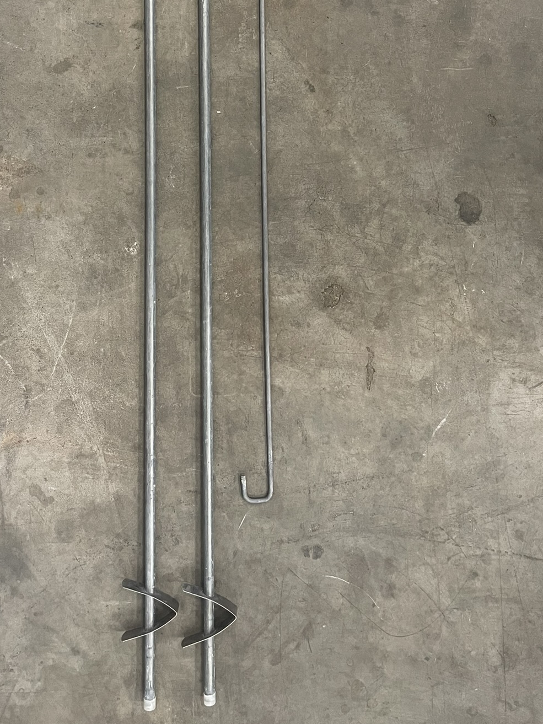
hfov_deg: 36.8
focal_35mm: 39
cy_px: 211
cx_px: 278
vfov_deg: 46.7
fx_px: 816
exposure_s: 1/60
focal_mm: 5.1
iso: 320
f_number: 1.6
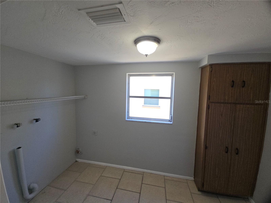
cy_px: 102
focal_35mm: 13
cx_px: 136
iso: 64
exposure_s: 1/120
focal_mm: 2.2
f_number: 2.2
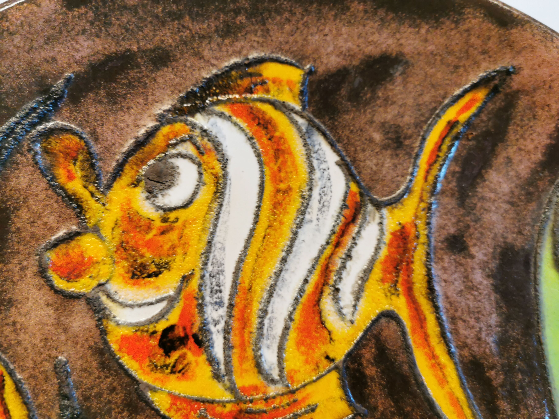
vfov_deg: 51.4
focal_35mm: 27
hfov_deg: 65.3
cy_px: 210
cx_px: 280
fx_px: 436
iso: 100
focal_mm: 5.56
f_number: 1.6
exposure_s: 1/100
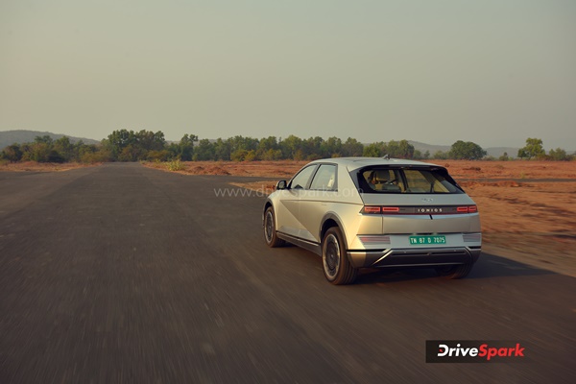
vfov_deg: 37.9
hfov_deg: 54.4
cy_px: 192
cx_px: 288
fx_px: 560
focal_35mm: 35
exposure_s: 1/30
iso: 31
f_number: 6.3
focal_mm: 35
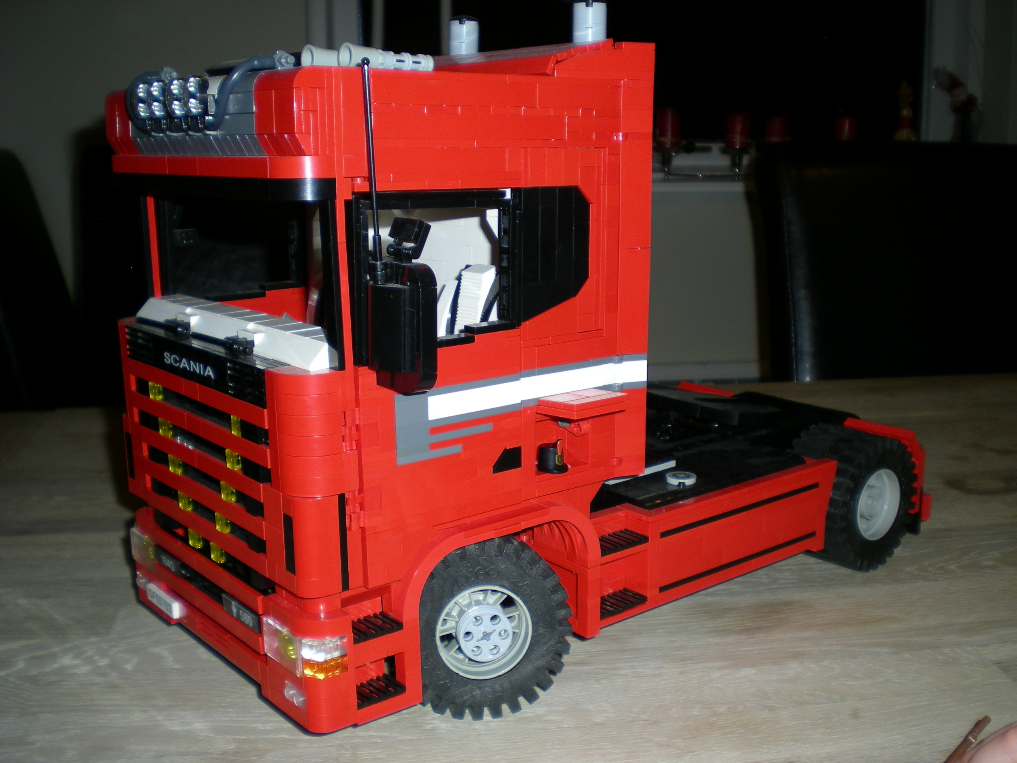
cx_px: 508
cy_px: 382
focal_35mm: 38
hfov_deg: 49.0
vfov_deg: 37.7
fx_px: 1116
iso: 50
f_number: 3.1
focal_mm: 6.3
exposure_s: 1/60
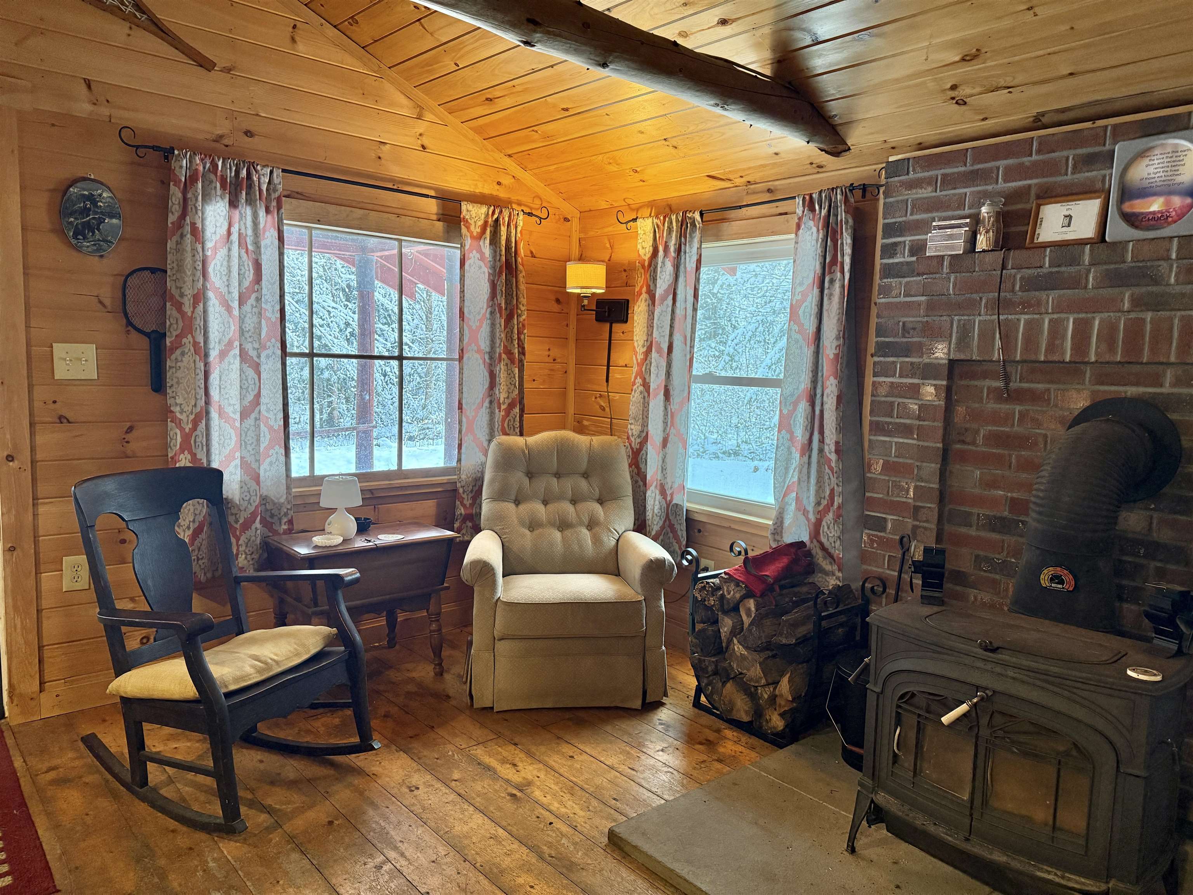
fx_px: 827
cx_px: 596
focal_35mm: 24
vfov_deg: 56.8
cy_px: 448
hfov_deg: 71.6
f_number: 1.78
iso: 400
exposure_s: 1/120
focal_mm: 6.76
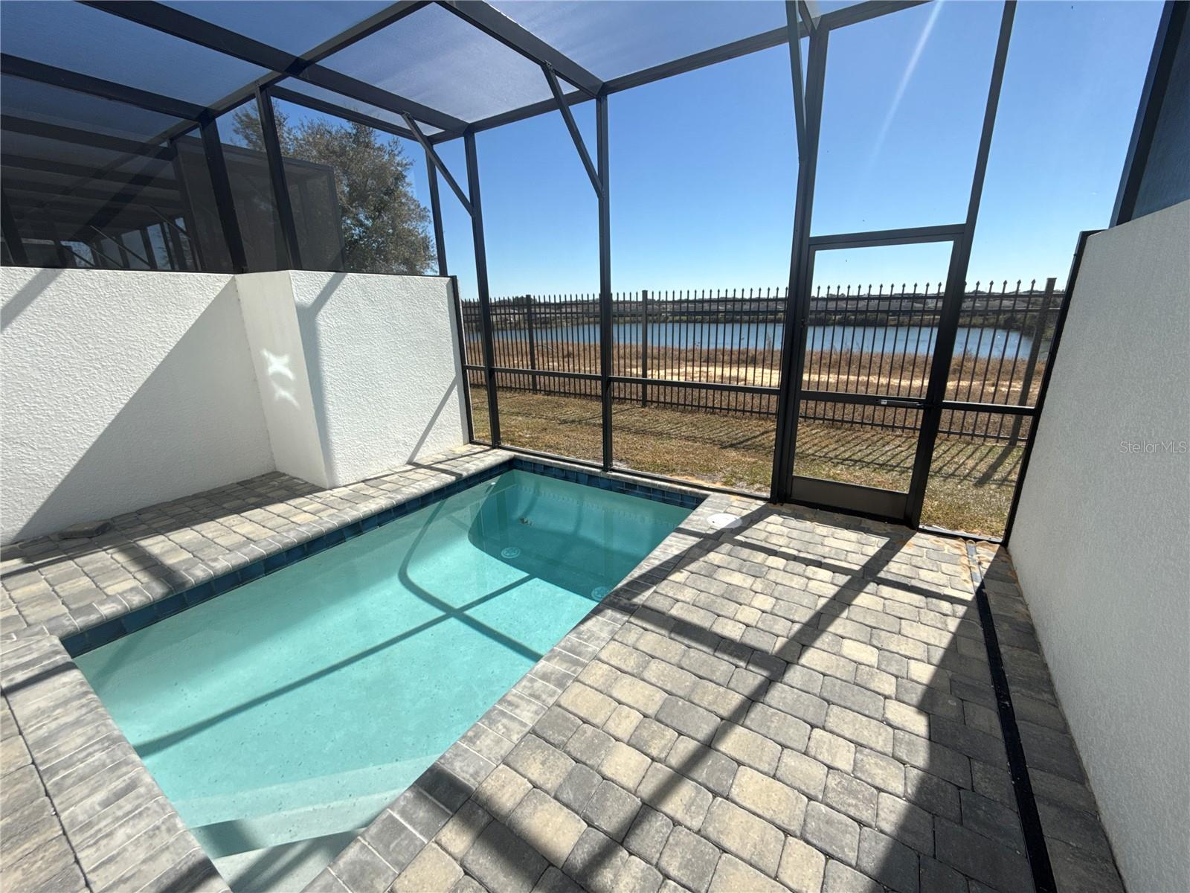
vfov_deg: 85.7
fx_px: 481
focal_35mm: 14
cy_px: 446
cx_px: 595
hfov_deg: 102.1
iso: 50
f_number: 2.2
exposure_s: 1/1464
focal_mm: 2.22
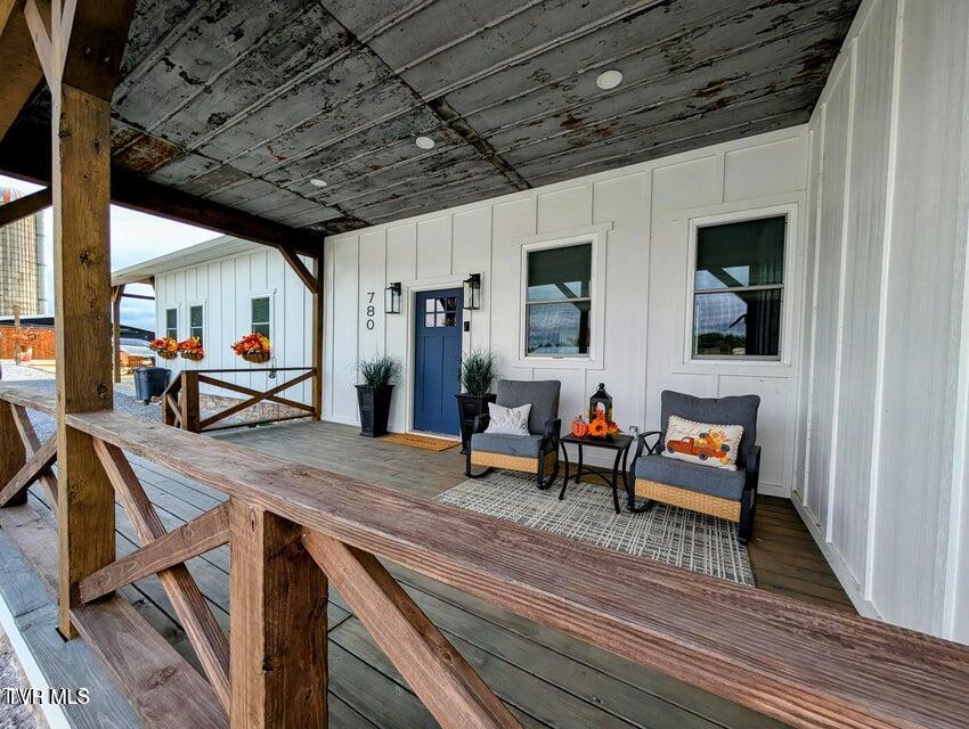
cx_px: 484
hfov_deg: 110.5
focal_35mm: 12
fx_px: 336
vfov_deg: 94.6
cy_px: 364
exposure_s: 1/1626
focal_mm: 2.02
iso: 63
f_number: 1.7
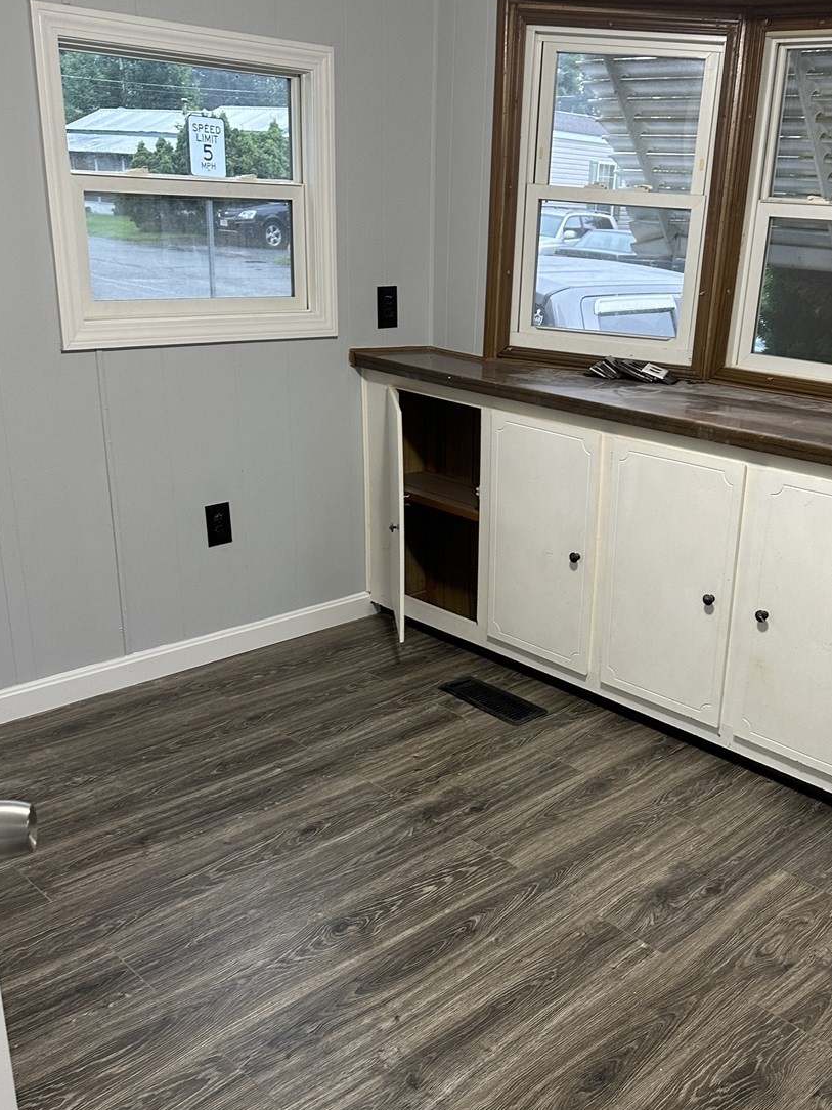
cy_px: 631
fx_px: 1090
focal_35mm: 34
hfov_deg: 41.4
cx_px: 536
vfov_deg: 53.8
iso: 160
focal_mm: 6.86
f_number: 1.78
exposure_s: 1/60
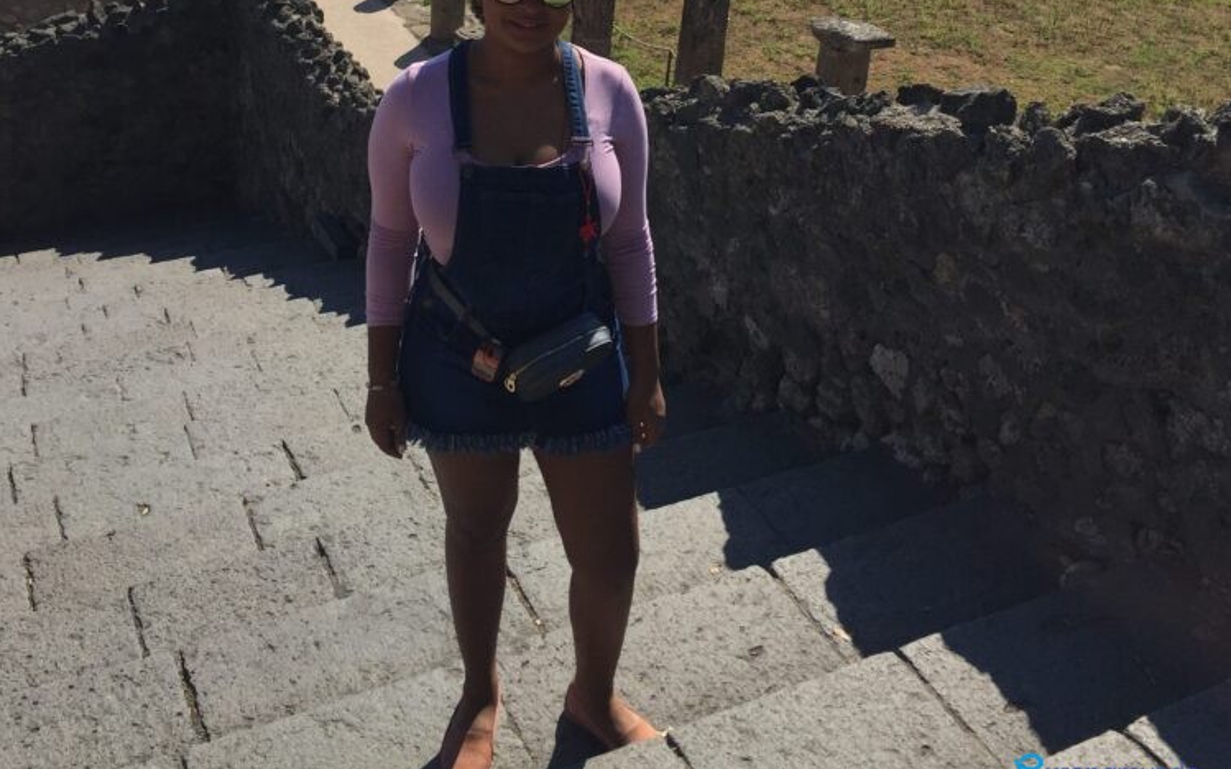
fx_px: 1409
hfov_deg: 47.2
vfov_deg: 28.5
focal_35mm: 42
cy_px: -12
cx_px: 603
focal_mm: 4.15
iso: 32
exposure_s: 1/2475
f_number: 2.2
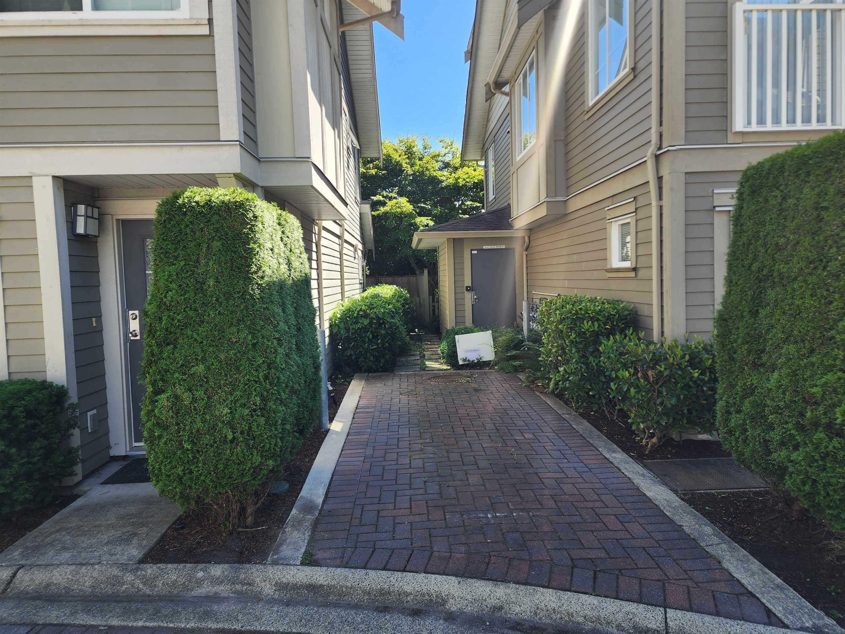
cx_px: 422
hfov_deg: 73.9
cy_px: 317
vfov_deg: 58.9
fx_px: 561
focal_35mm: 23
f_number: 1.8
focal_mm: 6.4
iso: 12
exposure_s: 1/194
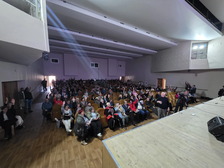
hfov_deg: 106.2
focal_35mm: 13
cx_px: 112
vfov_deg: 89.9
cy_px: 84
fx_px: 84
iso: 640
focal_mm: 2.2
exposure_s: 1/50
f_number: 1.9
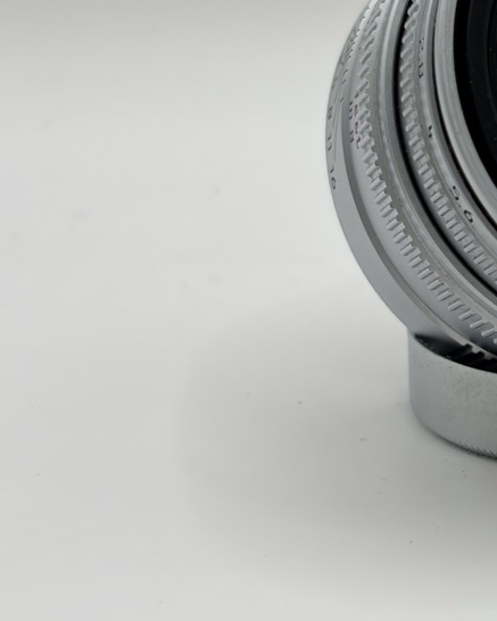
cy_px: 197
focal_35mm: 119
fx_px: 2187
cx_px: 640
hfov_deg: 12.6
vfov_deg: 16.1
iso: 32
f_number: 1.6
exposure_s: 1/258
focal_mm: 5.96
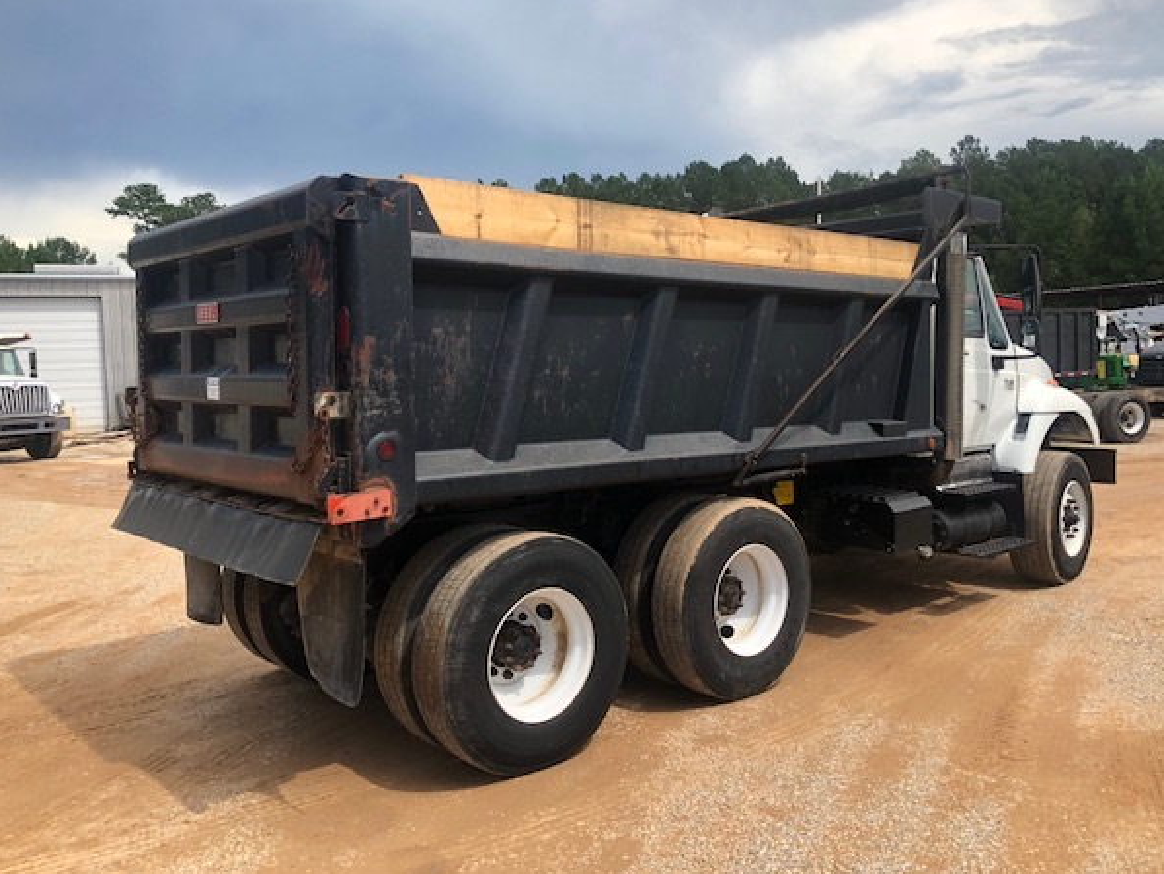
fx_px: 1009
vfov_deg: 46.8
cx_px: 618
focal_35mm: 30
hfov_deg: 59.9
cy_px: 416
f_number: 1.8
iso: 20
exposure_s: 1/1143
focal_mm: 3.99
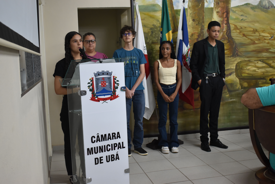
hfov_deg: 46.4
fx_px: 321
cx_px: 138
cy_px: 92
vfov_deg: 31.9
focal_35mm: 42
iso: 1400
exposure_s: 1/60
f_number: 4.2
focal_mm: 28
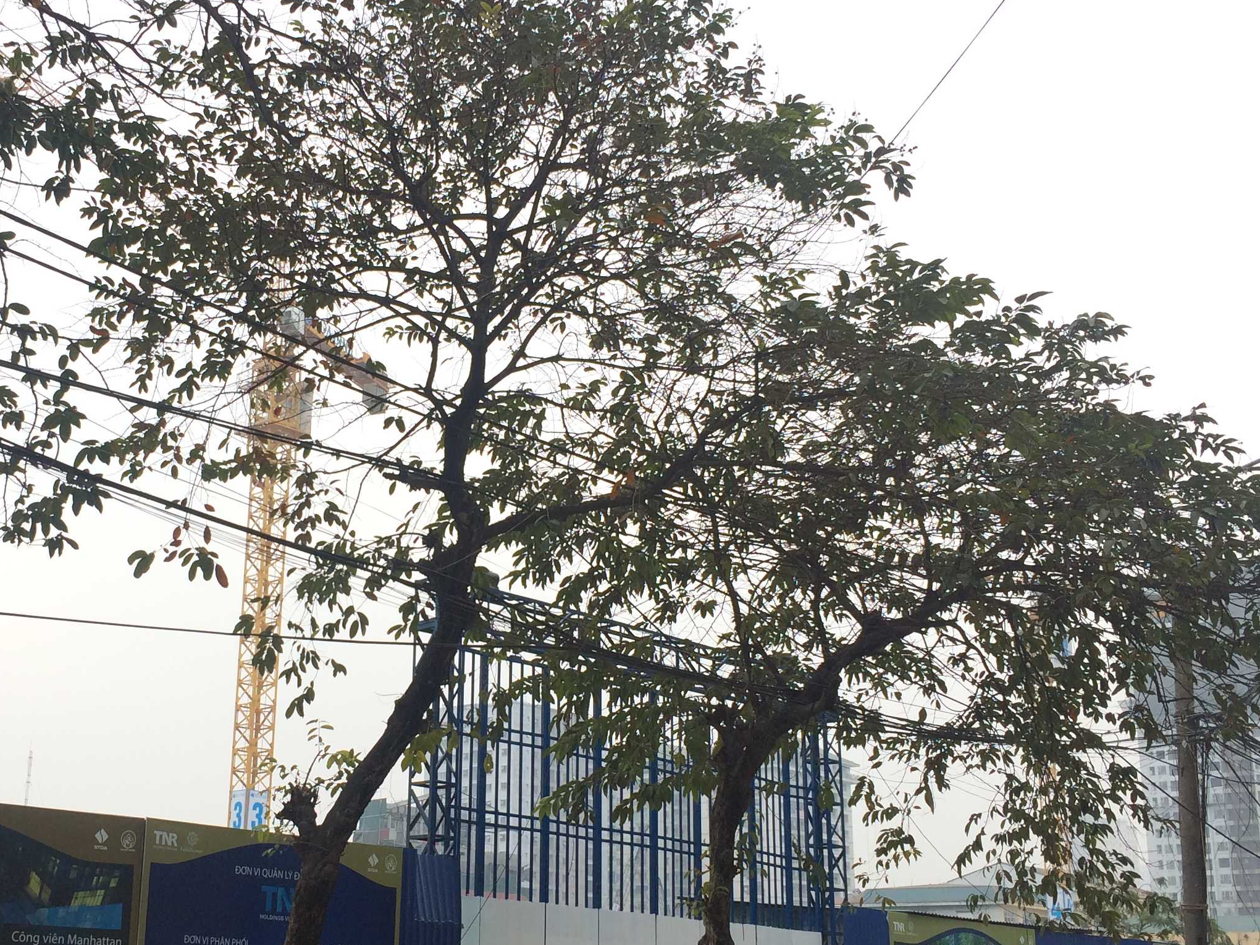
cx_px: 422
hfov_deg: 39.2
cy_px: 532
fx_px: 1747
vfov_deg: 30.2
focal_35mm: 48
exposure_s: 1/446
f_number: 2.2
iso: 32
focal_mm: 4.12
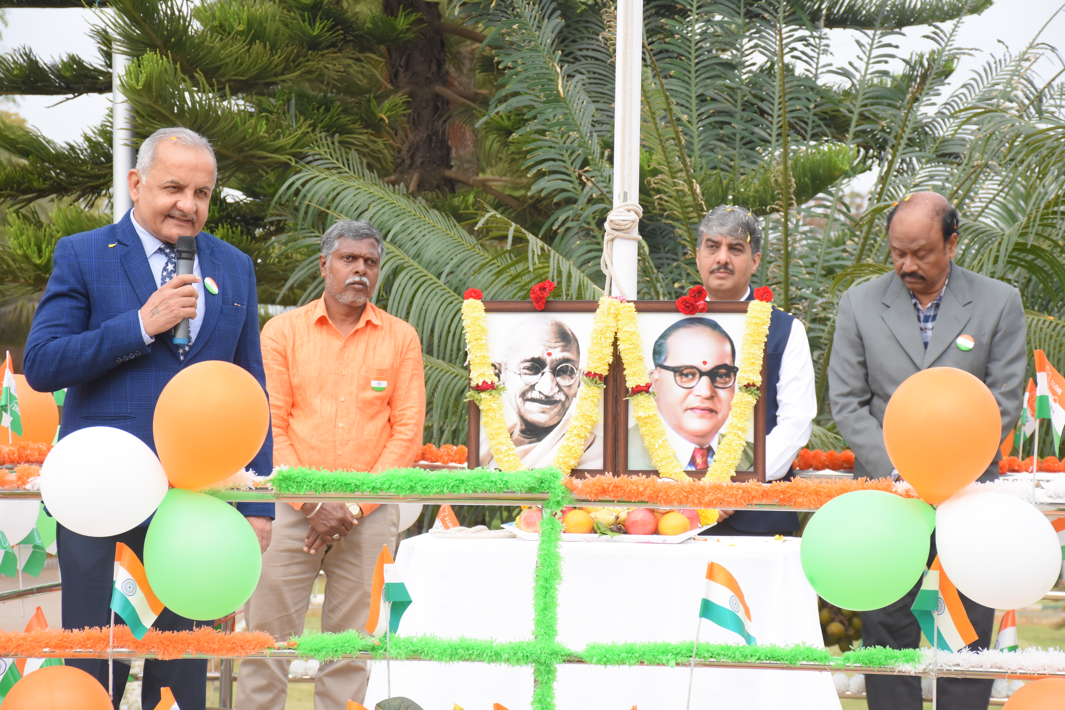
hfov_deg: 17.1
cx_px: 532
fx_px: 3550
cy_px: 355
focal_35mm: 120
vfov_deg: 11.4
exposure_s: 1/800
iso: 800
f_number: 7.1
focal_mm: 80
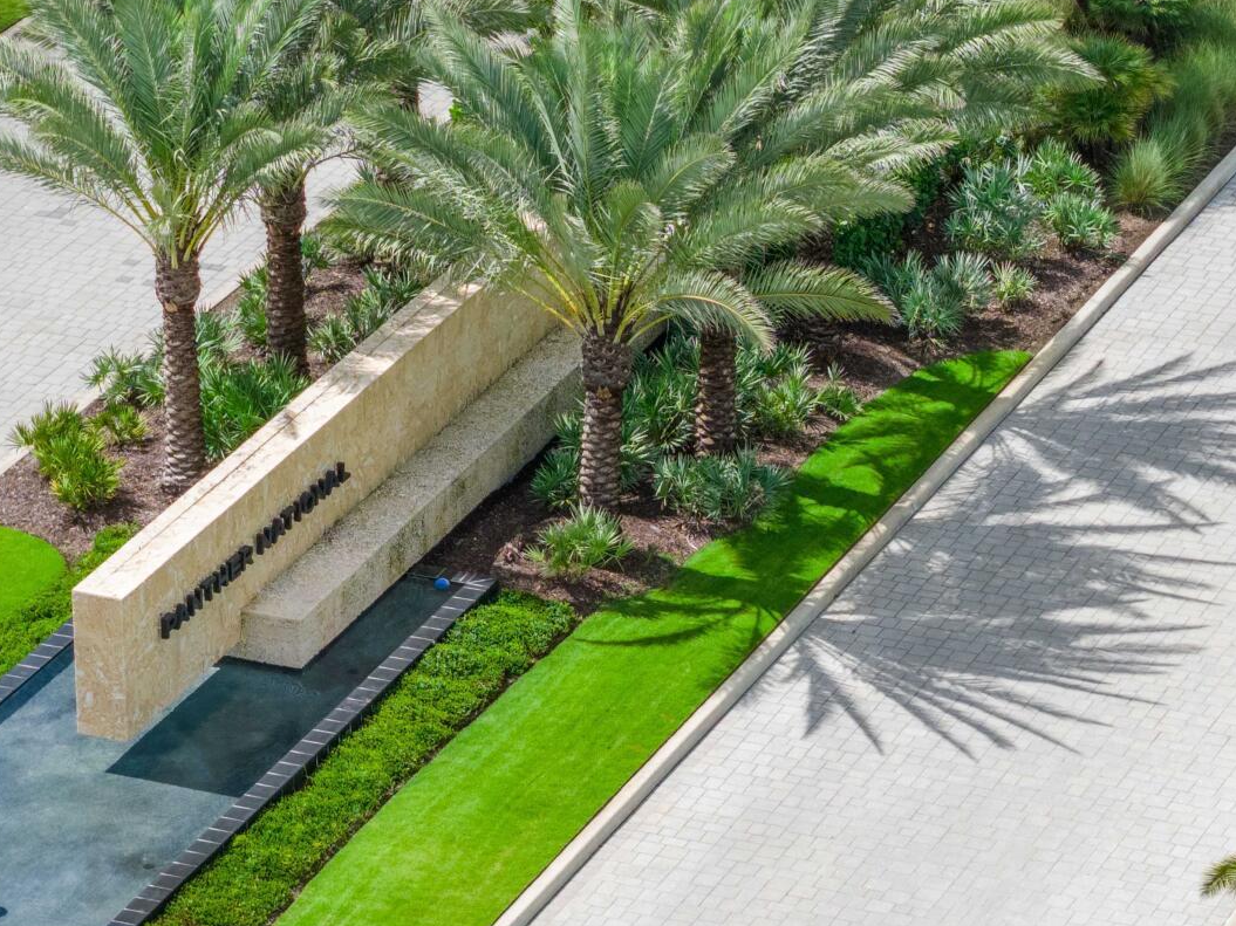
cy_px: -182
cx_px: 766
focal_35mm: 199
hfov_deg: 9.9
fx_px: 7105
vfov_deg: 7.4
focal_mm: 19.35
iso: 100
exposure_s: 1/800
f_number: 2.8
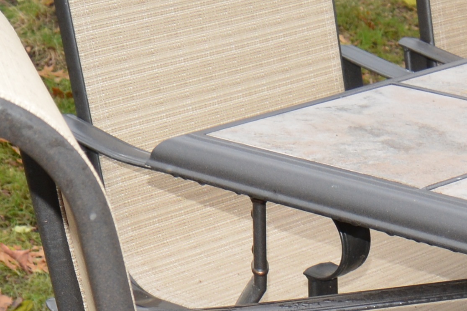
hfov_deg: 13.9
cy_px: 643
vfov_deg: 8.9
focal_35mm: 145
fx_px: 1881
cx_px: 505
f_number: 3.5
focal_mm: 18
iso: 250
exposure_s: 1/125
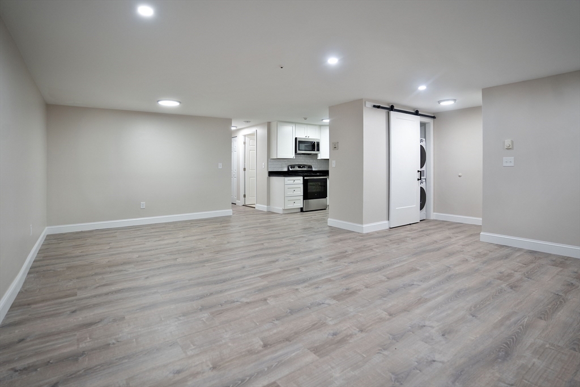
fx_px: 274
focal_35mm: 17
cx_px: 290
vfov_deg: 70.5
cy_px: 194
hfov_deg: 93.3
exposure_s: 1/60
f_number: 2.8
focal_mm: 17
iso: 500
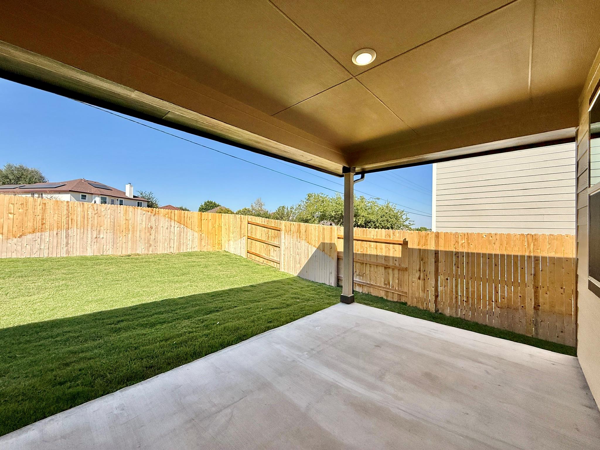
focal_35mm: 14
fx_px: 243
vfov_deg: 85.7
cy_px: 225
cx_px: 300
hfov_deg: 102.1
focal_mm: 2.22
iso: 50
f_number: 2.2
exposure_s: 1/2237
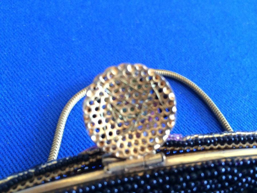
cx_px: 128
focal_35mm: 30
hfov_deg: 60.0
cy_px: 96
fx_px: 223
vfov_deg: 46.8
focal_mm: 4.12
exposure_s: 1/30
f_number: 2.2
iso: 200
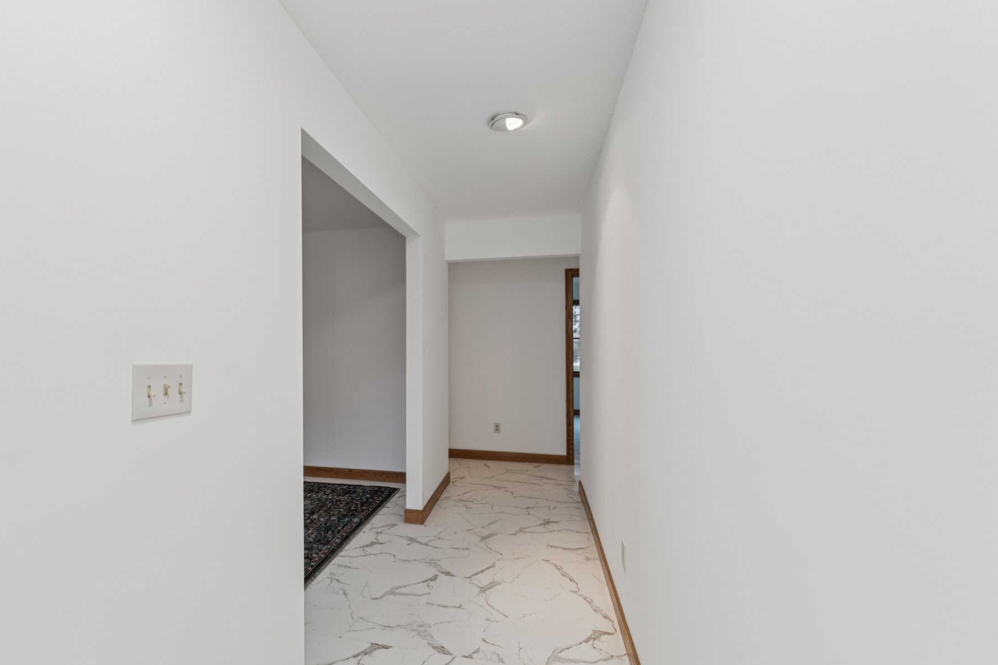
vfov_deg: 73.7
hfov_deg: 96.1
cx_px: 430
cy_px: 340
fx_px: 443
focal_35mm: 16
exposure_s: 1/25
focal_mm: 14
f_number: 5.6
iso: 200
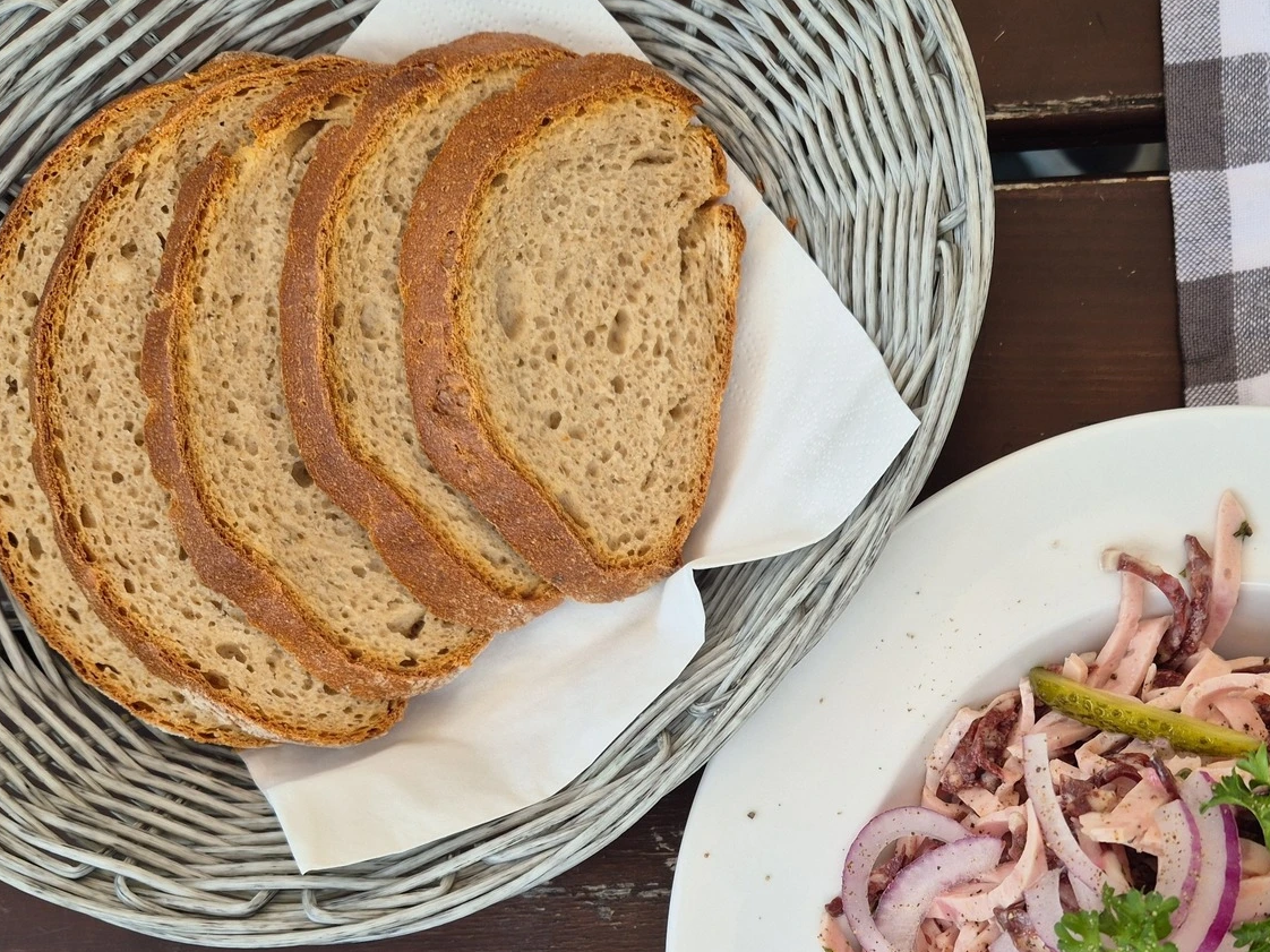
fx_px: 1504
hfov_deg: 45.0
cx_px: 856
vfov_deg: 34.0
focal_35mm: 41
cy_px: 765
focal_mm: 5.4
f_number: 1.8
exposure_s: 1/193
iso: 25
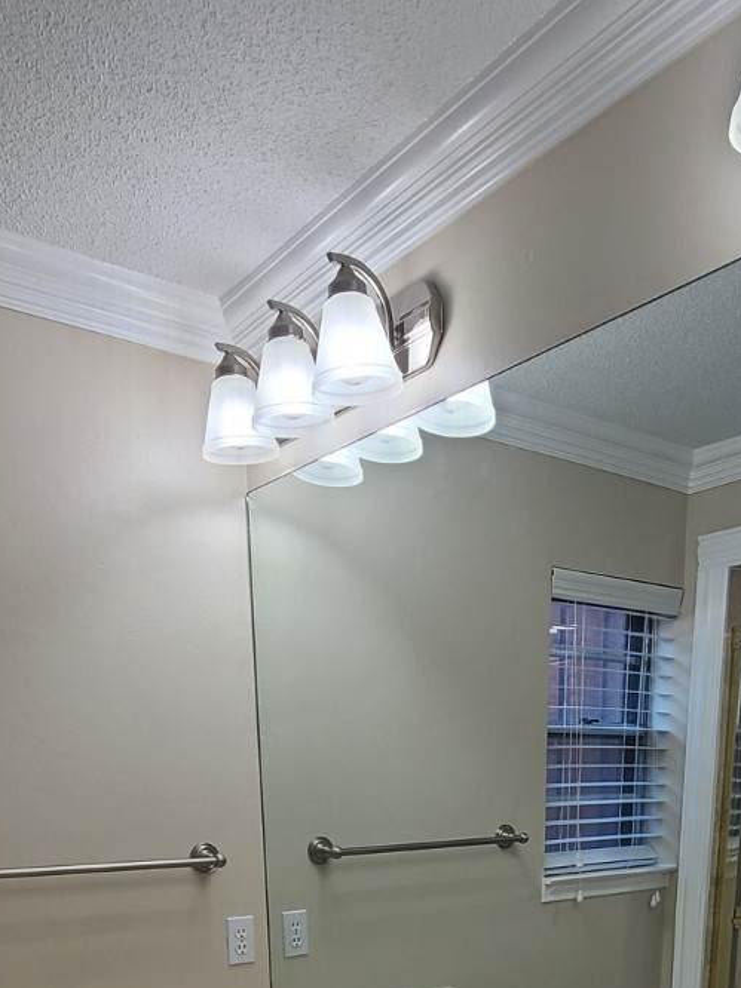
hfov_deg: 46.6
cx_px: 437
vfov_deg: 48.3
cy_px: 1009
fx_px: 857
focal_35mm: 30
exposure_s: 1/119
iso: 80
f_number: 2.2
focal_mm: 2.2
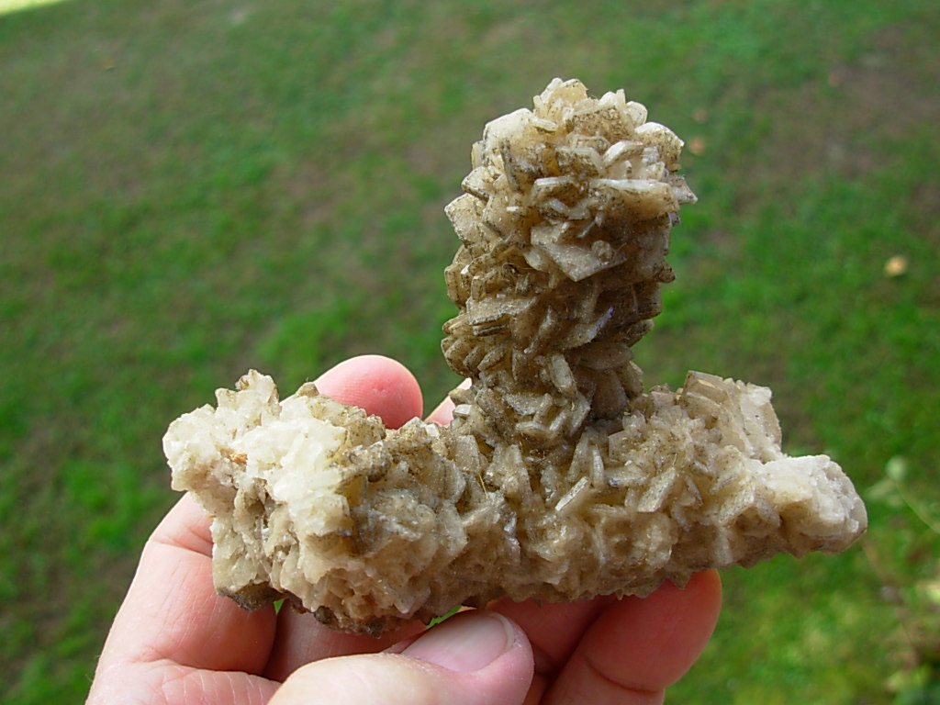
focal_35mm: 38
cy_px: 352
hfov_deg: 49.0
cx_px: 470
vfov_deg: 37.7
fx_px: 1032
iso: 50
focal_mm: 6.3
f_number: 2.9
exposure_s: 1/136
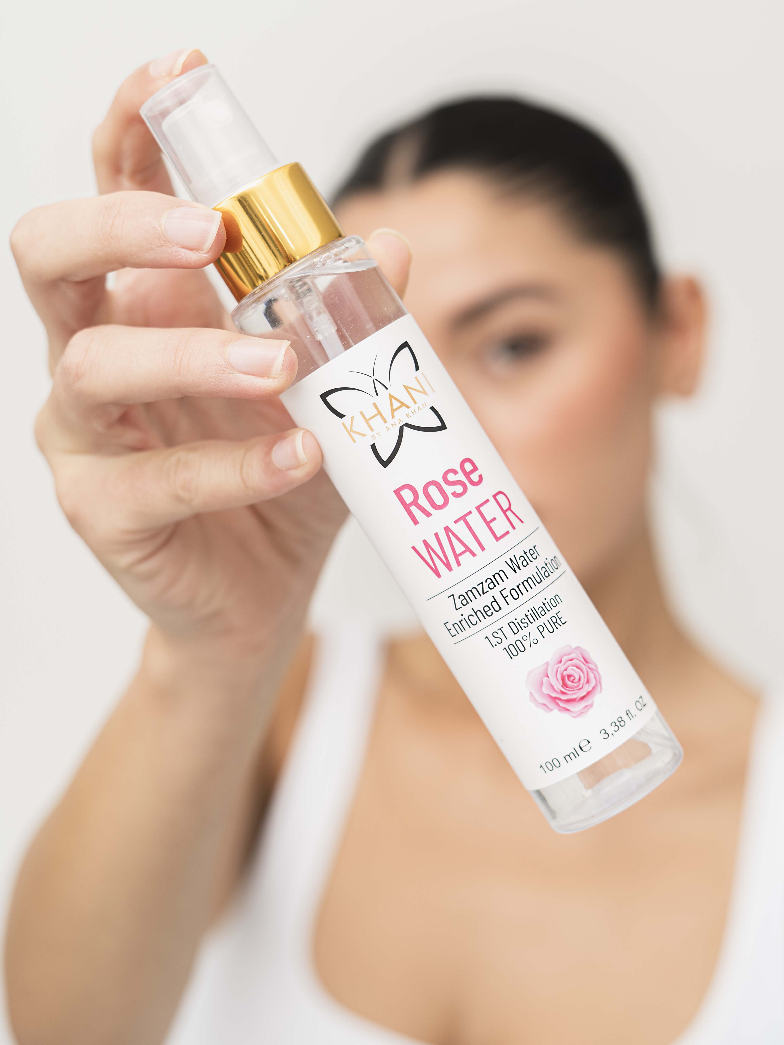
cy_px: 475
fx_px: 1721
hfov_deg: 25.7
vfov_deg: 33.8
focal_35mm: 57
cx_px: 389
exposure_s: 1/125
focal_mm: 50
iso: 100
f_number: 4
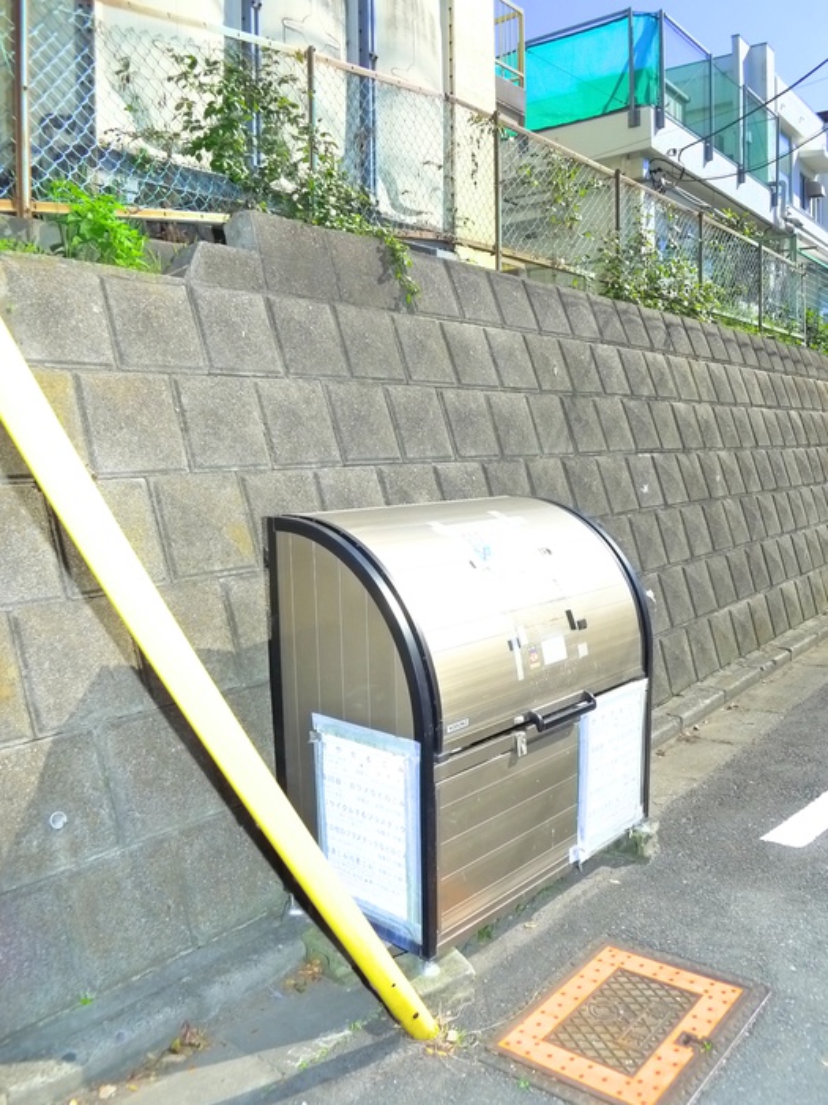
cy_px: 552
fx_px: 1116
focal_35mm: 35
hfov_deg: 40.7
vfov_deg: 52.6
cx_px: 414
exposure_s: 1/800
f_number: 4
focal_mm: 7.5
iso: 400
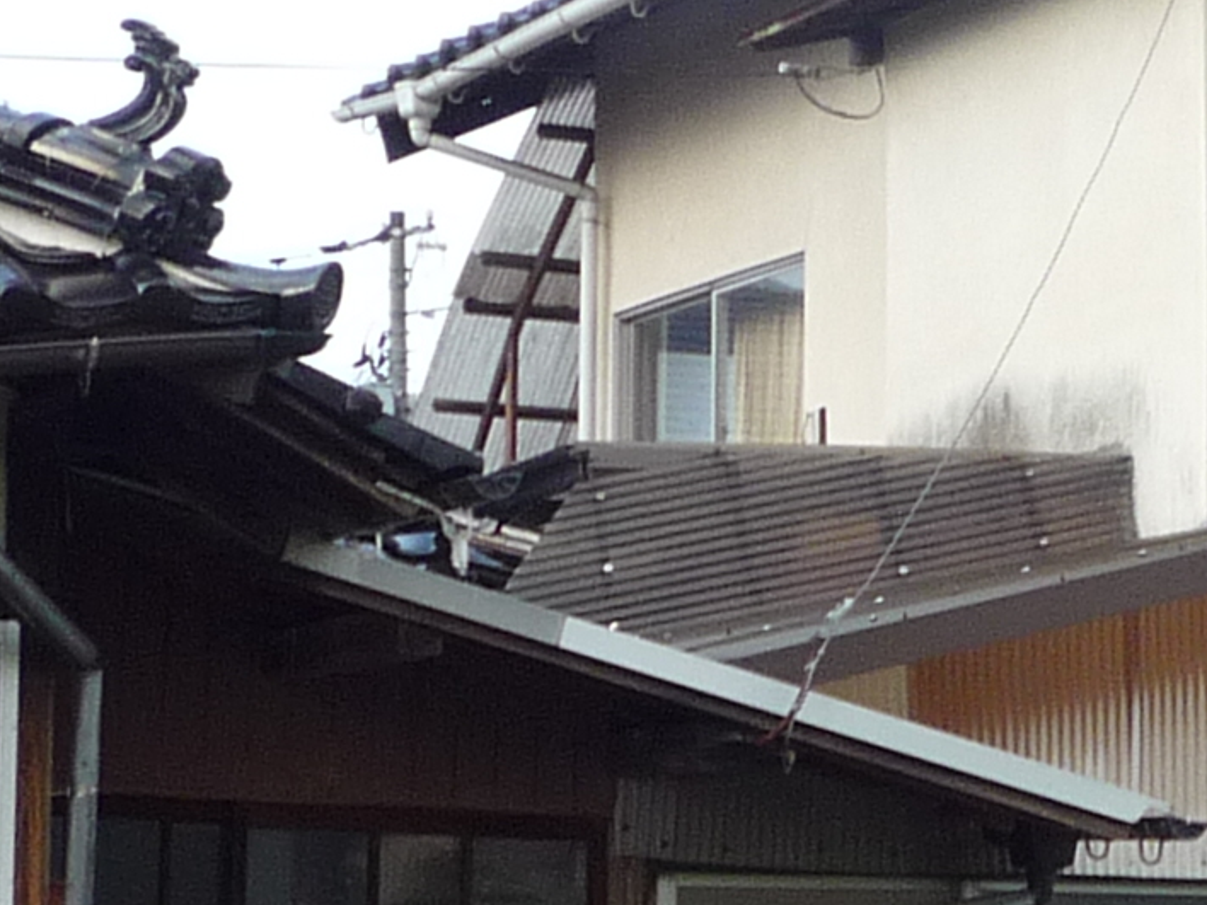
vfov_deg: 9.3
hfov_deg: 12.1
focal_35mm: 159
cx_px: 1471
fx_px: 5544
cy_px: 503
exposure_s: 1/160
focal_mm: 5.3
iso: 100
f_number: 3.3
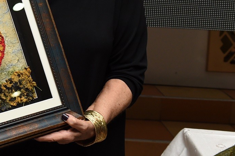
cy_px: -26
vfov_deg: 14.3
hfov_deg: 19.9
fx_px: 606
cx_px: -82
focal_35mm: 93
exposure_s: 1/160
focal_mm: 32
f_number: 5.6
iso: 1250
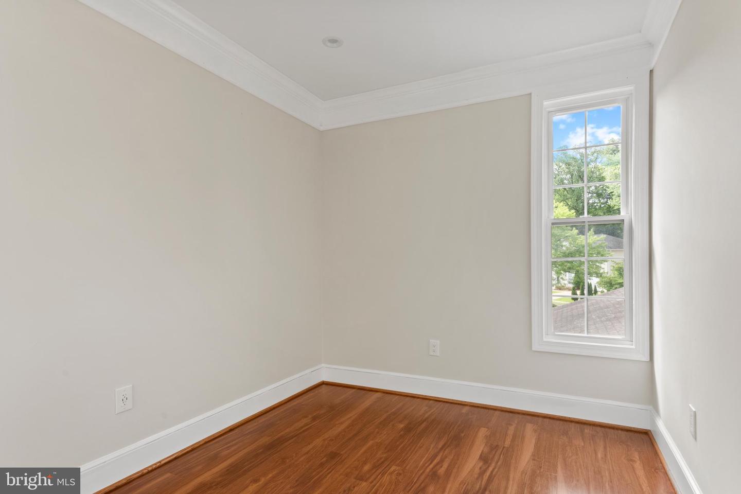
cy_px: 247
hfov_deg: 90.0
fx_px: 370
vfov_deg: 67.4
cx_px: 370
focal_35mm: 18
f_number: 11
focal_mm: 12
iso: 250
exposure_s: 1/3
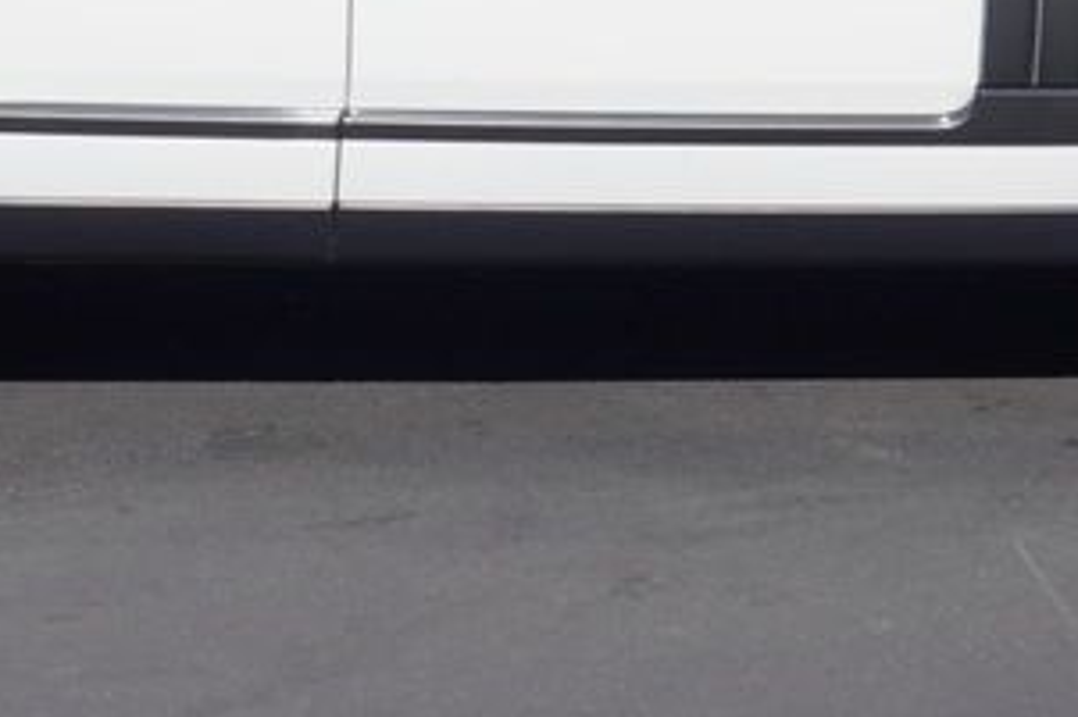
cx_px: 368
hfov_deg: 13.9
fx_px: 4420
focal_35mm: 148
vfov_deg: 9.2
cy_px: -29
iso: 100
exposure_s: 1/250
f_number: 11
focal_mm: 29
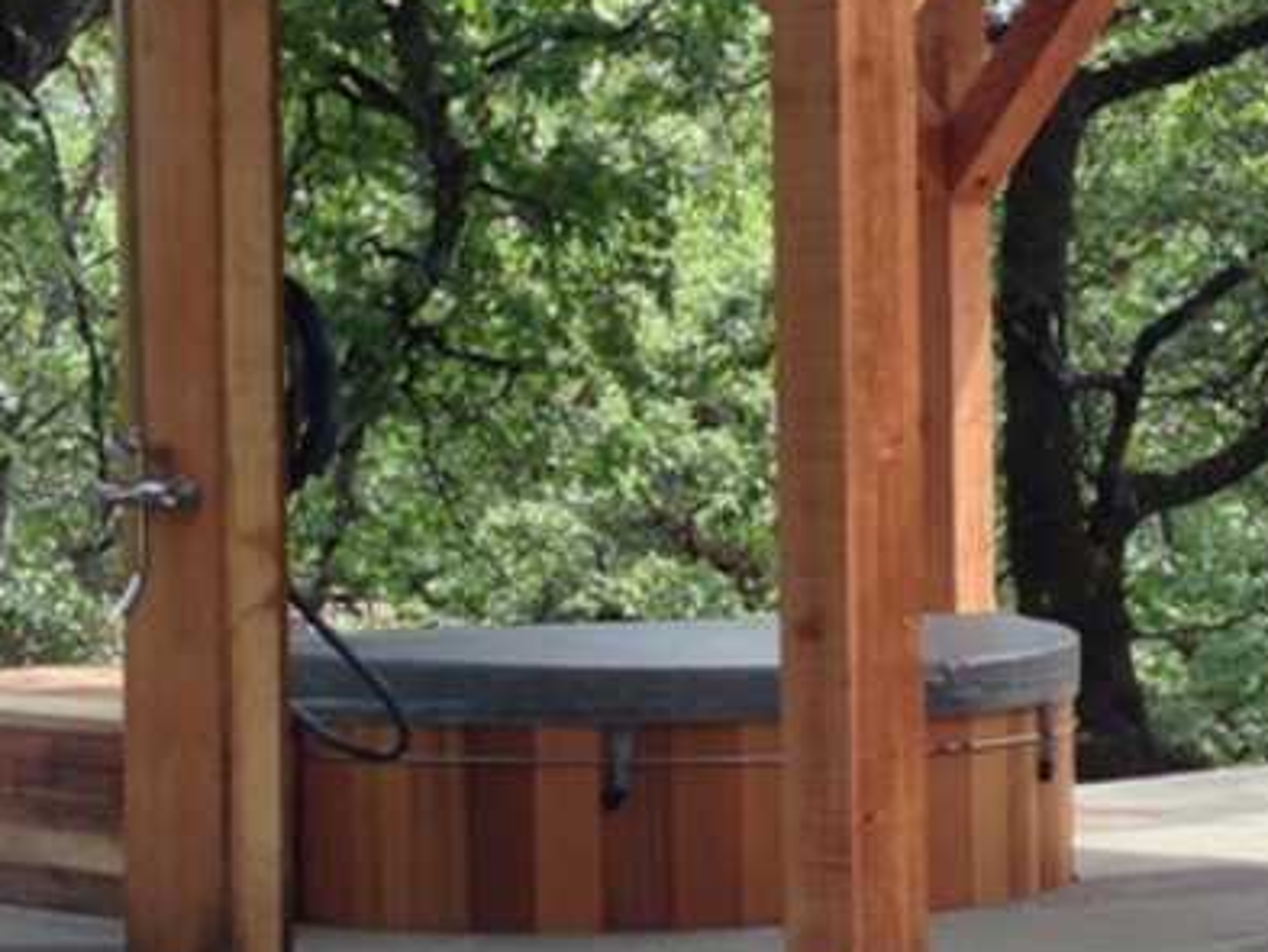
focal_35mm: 112
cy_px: 487
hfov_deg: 17.4
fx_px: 4104
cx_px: 1094
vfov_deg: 13.2
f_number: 2.4
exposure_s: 1/304
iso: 50
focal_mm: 4.12
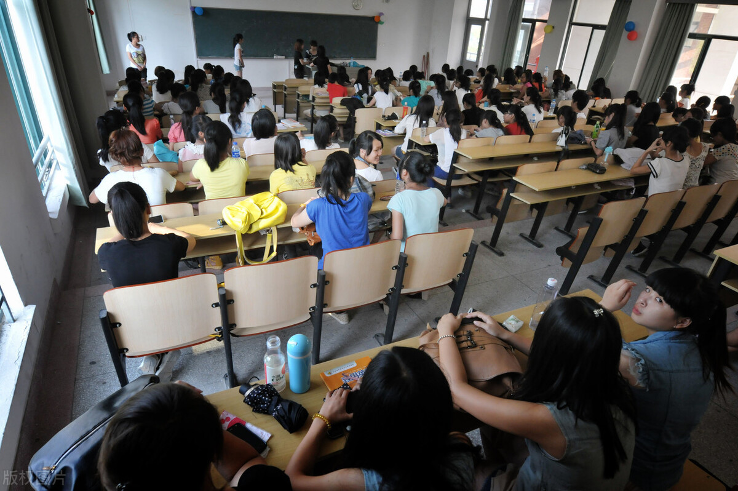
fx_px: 430
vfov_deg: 59.4
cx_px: 369
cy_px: 246
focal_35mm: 21
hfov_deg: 81.3
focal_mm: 14
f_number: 6.3
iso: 800
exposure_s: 1/160
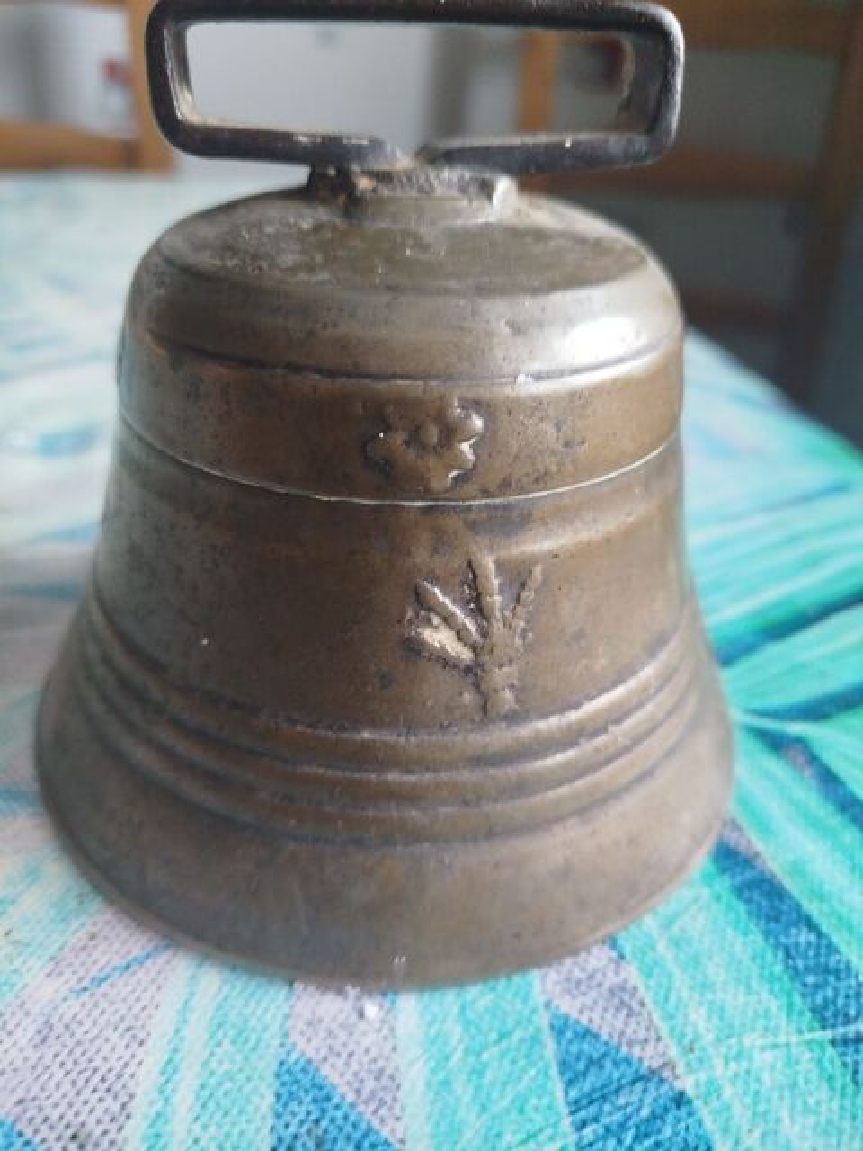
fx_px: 798
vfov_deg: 71.6
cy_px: 576
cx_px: 432
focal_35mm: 24
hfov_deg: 56.8
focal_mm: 5.31
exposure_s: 1/33
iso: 320
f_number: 1.7
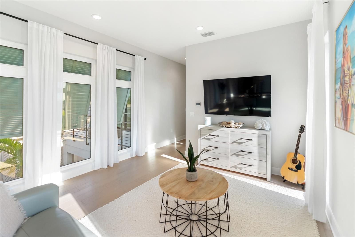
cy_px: 118
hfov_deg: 96.7
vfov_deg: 73.8
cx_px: 178
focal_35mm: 16
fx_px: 158
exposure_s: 1/400
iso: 160
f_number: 2.8
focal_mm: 16
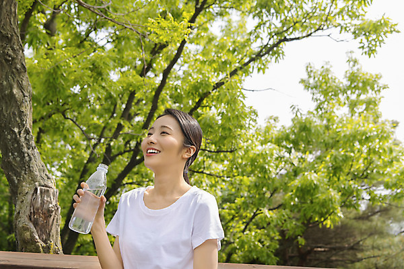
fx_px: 494
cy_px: 134
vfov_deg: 30.5
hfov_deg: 44.5
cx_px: 202
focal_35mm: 44
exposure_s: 1/125
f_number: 5
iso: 100
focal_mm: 44
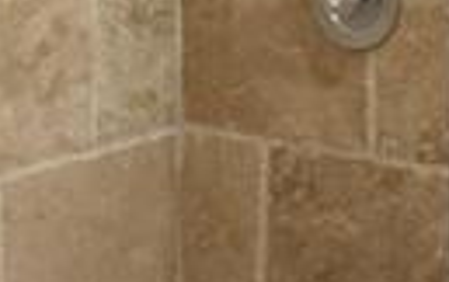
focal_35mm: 147
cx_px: 407
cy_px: -87
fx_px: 1801
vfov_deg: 8.8
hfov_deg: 14.1
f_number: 1.8
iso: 125
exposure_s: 1/60
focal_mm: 3.99
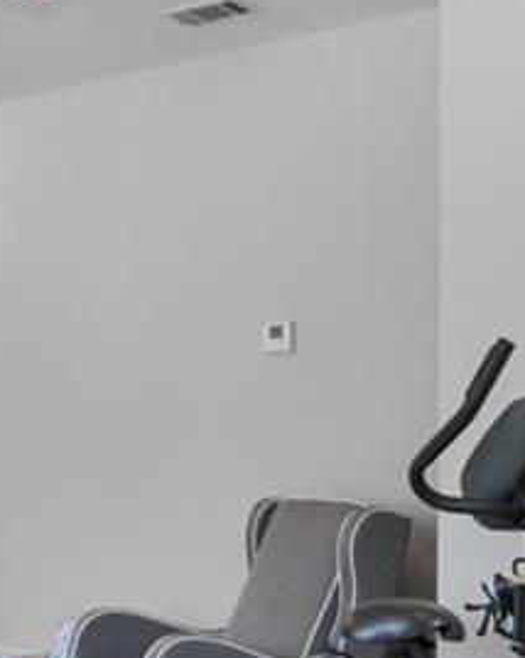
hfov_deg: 24.2
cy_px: 471
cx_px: 101
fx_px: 1204
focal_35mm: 62
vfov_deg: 30.2
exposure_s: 1/60
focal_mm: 11.5
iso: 400
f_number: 4
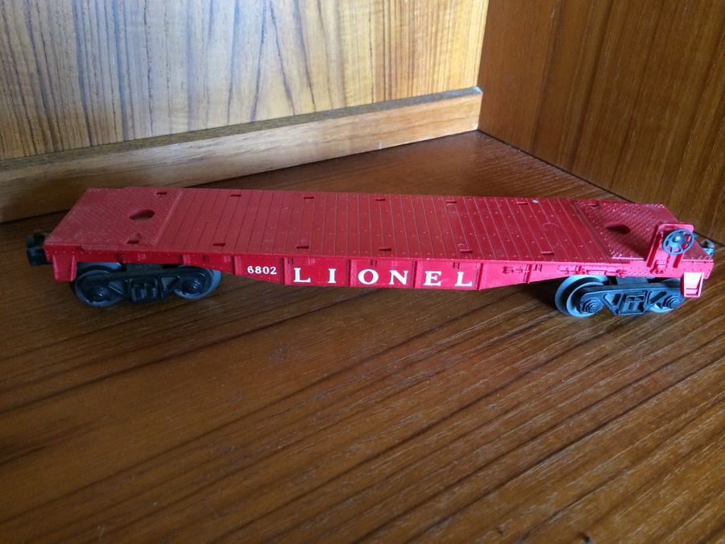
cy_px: 272
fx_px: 628
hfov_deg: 60.0
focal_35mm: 30
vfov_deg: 46.8
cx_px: 362
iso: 200
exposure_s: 1/30
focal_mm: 4.12
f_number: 2.2
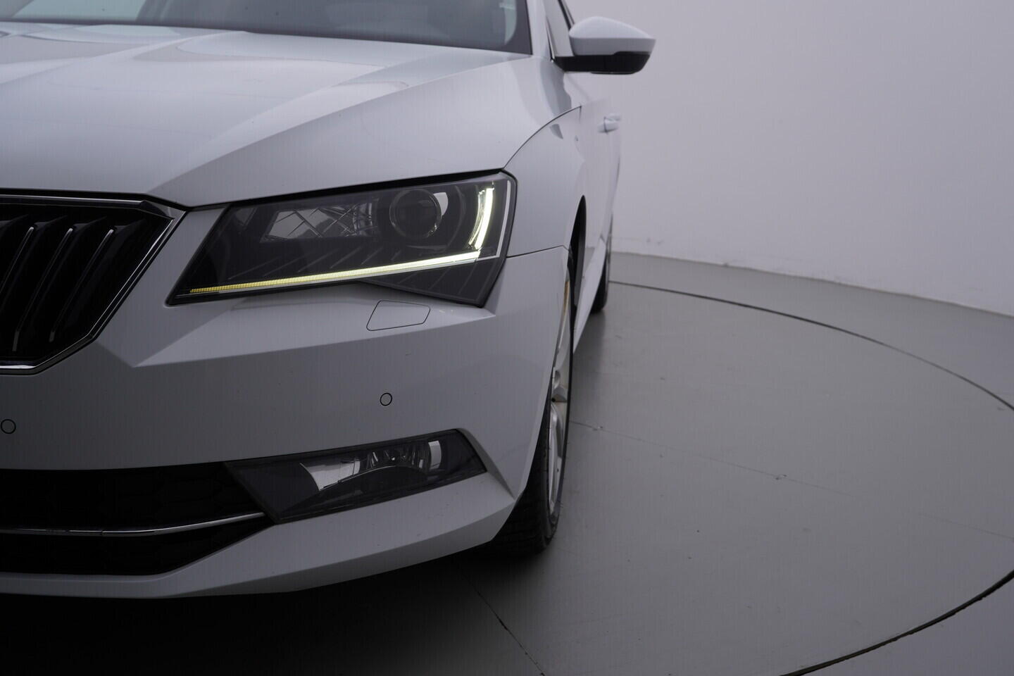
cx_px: 507
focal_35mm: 36
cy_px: 338
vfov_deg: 36.9
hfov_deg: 53.1
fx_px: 1014
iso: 125
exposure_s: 1/125
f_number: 5
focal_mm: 24
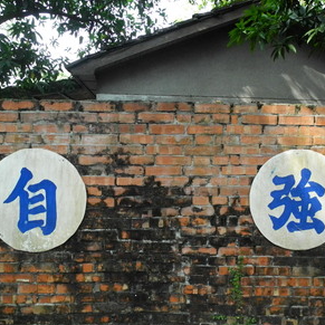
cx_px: 165
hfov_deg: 48.4
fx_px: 361
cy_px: 165
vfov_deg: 48.4
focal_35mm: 34
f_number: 2.8
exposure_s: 1/1000
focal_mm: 6
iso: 800
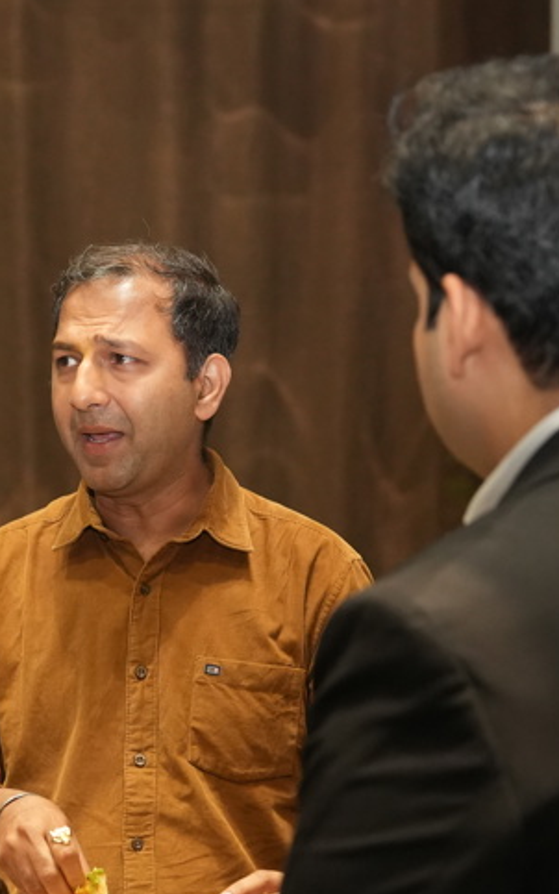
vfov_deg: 18.3
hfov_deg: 11.4
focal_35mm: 114
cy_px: 544
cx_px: 37
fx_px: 2778
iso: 3200
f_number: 2.8
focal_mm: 45
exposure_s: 1/160
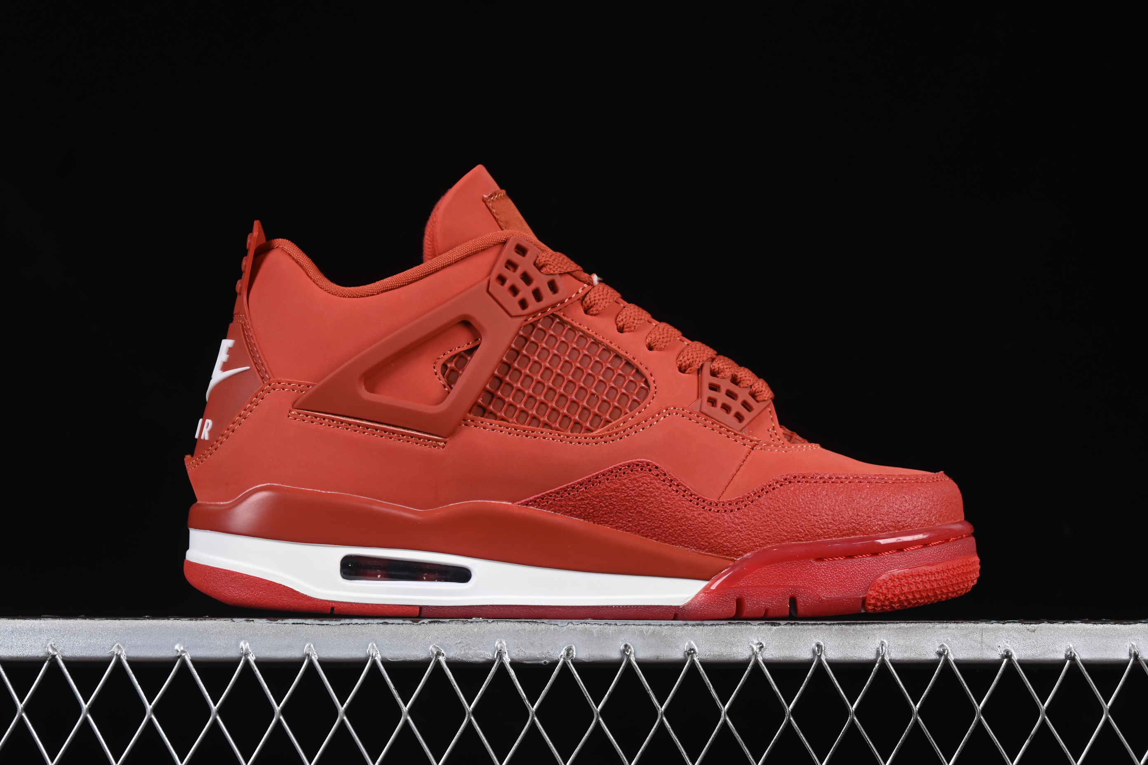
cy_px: 382
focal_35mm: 75
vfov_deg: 18.2
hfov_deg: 27.0
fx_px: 2391
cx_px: 574
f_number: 7.1
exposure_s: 1/60
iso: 160
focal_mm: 50
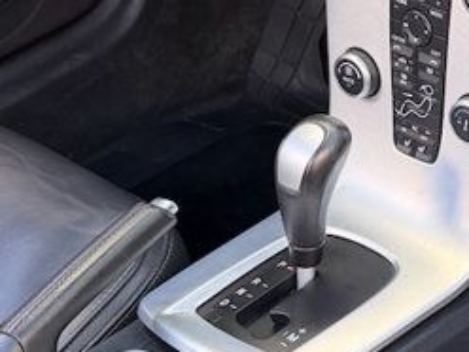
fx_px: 1341
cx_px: 651
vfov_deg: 14.9
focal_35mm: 99
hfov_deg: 18.2
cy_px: 91
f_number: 1.78
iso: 125
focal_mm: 6.76
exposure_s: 1/121
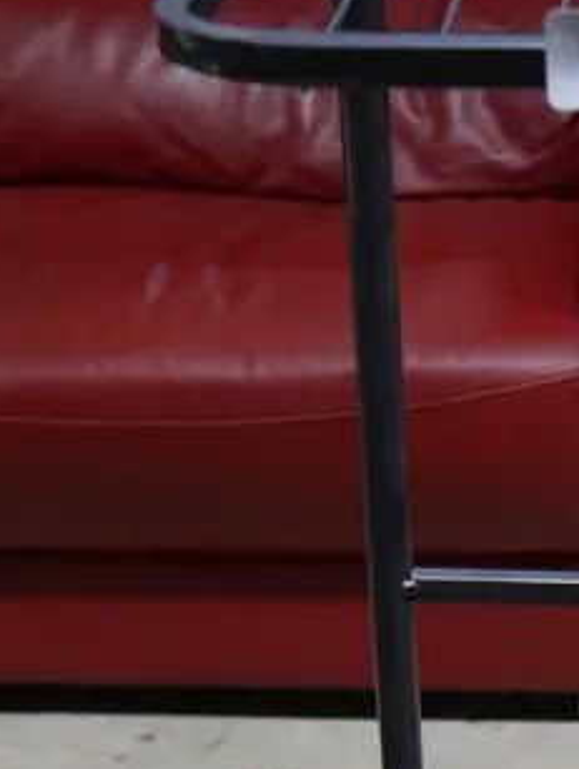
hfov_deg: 14.4
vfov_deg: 18.1
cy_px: 1045
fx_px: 2226
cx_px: 663
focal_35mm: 100
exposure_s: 1/80
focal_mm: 15
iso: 200
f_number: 3.6
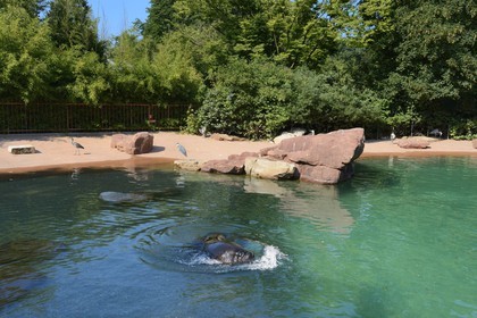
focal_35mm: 36
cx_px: 238
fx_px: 477
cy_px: 159
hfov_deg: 53.1
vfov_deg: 36.9
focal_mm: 36
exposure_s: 1/250
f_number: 10
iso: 200
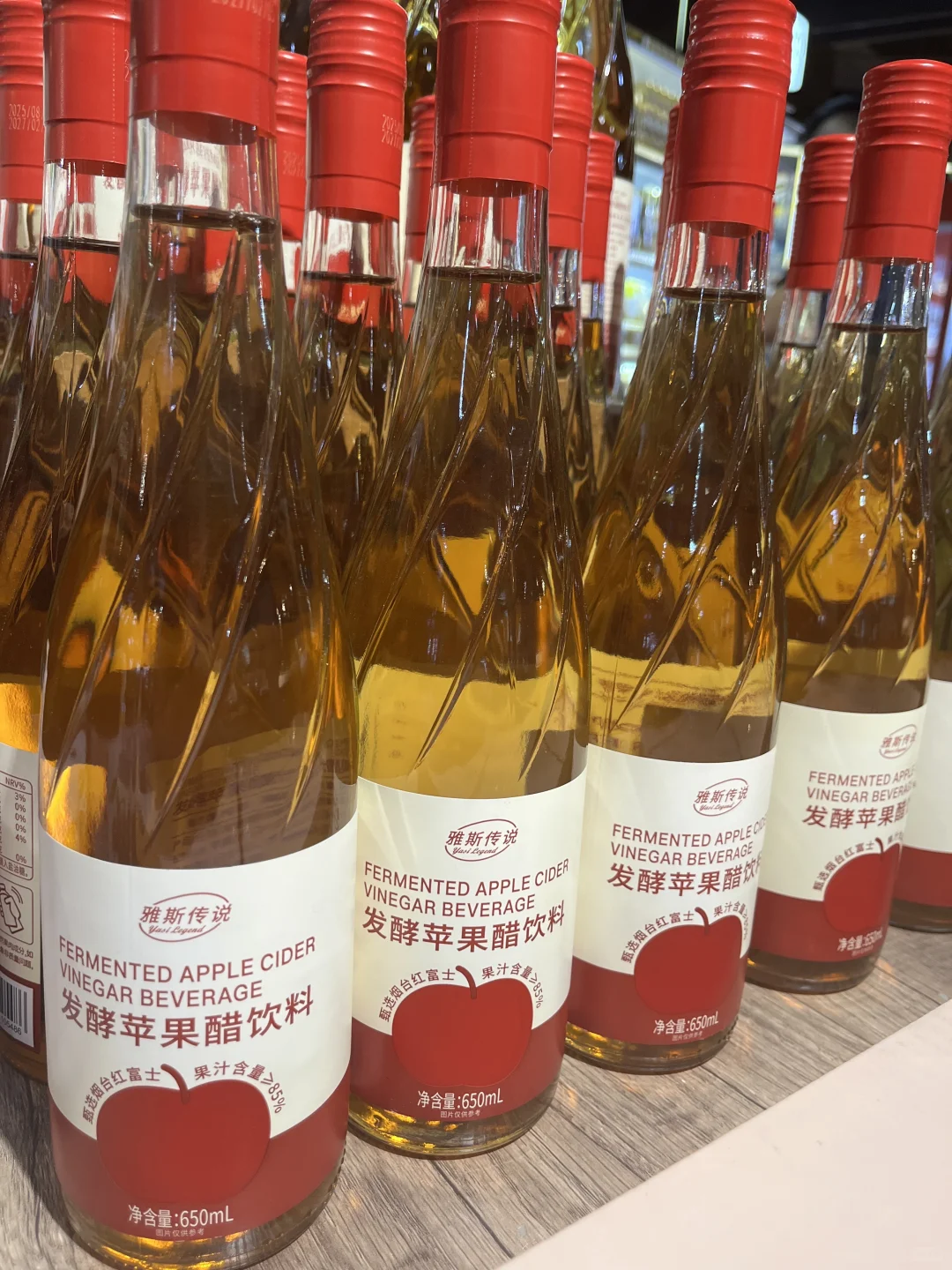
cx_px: 476
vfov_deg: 67.3
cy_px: 635
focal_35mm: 26
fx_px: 953
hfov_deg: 53.1
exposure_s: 1/100
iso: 125
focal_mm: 5.1
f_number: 1.6
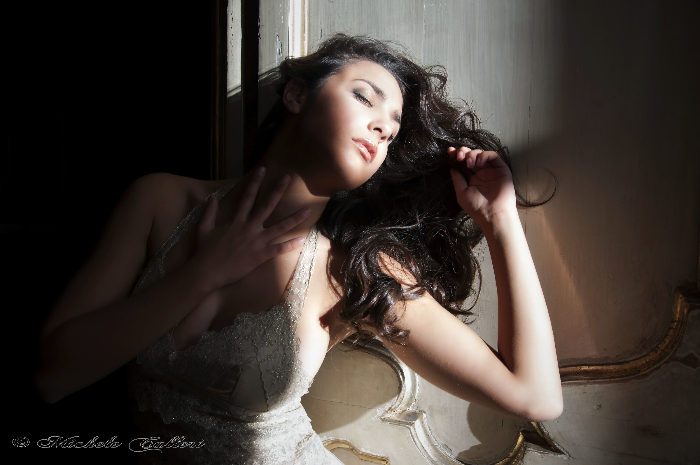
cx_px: 350
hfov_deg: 49.6
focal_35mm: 39
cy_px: 232
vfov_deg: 34.1
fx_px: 757
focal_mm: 26
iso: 100
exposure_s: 1/200
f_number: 4.5
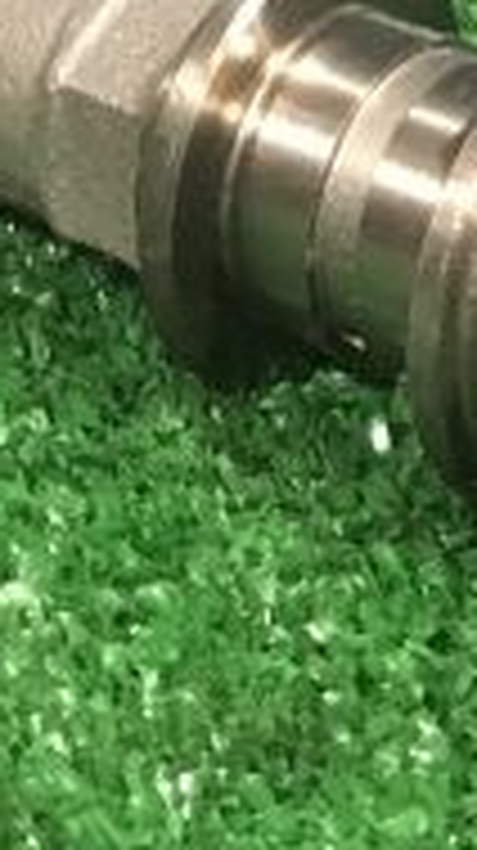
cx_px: 338
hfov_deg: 7.1
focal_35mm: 171
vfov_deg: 11.4
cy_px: -841
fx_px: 3854
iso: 200
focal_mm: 4.15
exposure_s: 1/20
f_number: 2.2
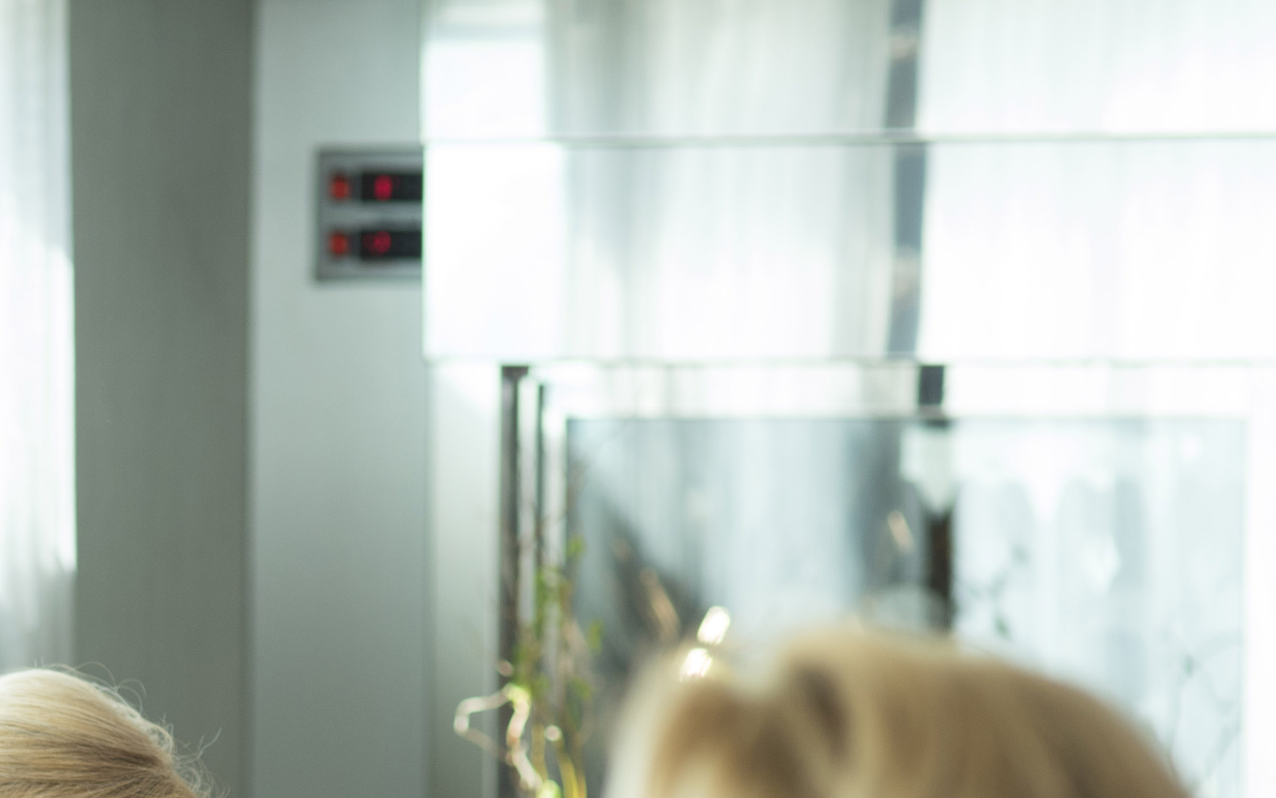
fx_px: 8172
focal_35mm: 235
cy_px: 1066
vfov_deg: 5.6
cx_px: 137
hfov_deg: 8.9
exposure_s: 1/250
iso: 400
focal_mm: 85
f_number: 2.8
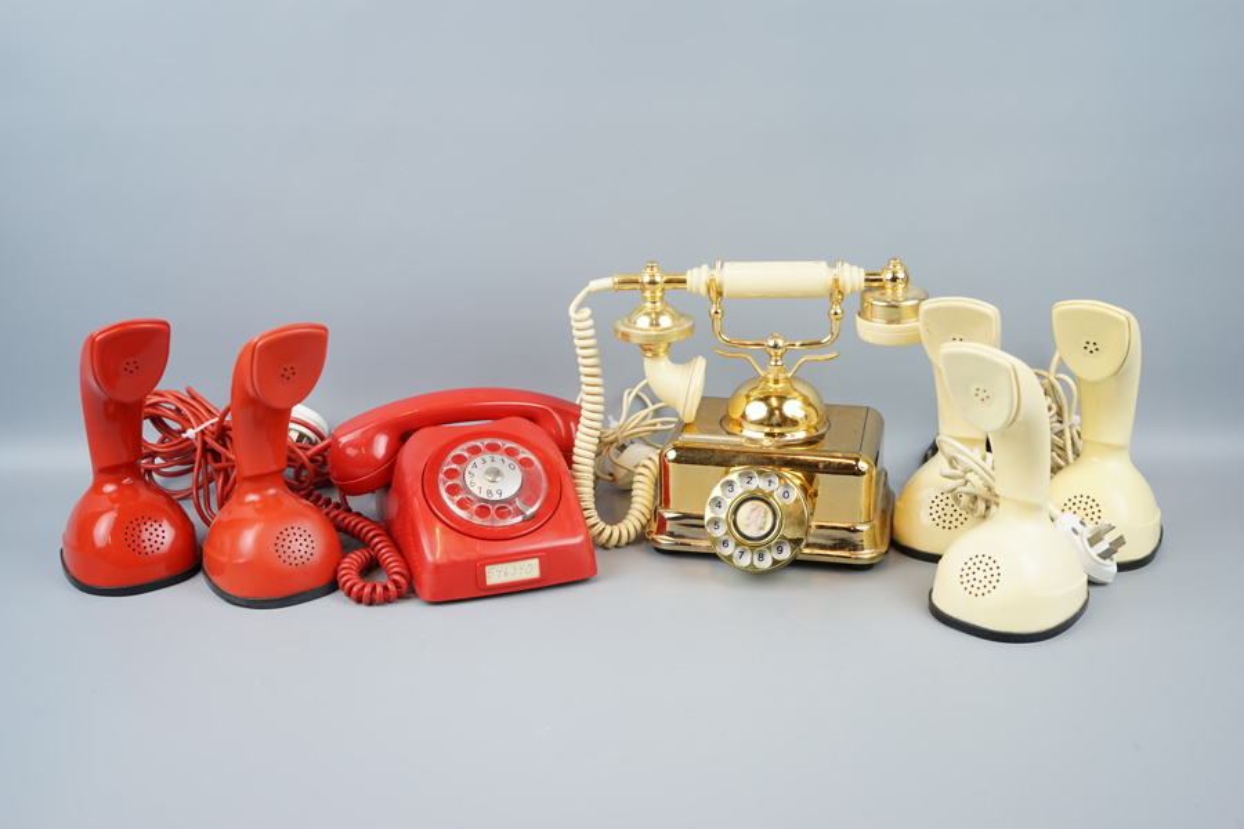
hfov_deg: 46.4
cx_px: 622
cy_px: 414
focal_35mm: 42
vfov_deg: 31.9
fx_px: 1451
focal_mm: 42
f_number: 4.5
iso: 125
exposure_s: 1/60
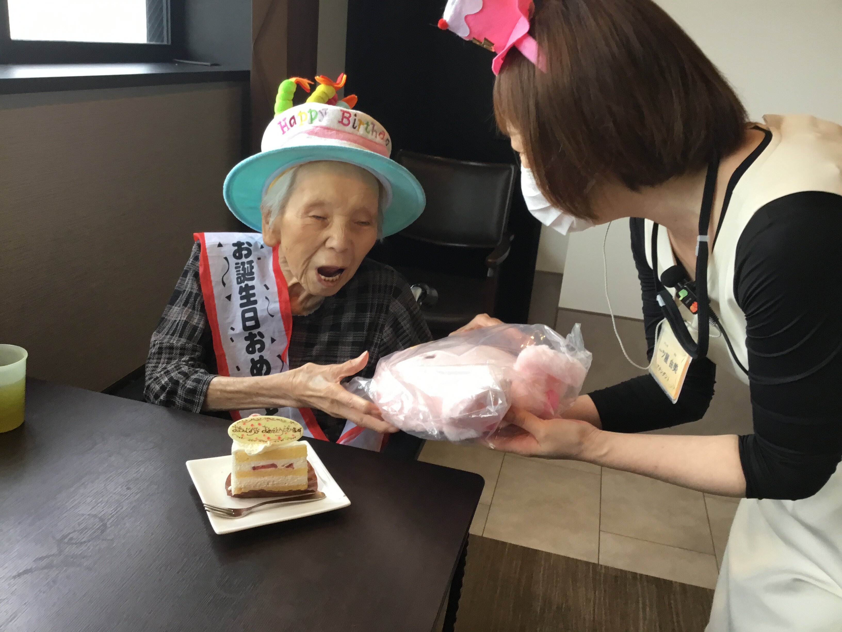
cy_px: 316
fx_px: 754
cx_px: 421
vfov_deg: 45.4
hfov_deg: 58.4
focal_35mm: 31
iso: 25
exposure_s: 1/30
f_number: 2.4
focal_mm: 3.3
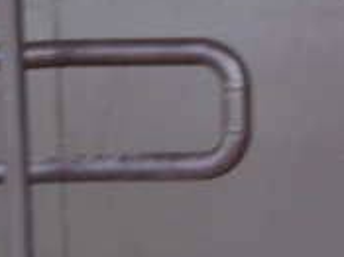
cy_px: -13
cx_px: 580
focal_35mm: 194
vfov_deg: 7.6
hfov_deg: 9.8
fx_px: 1927
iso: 25
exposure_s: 1/50
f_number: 1.8
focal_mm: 4
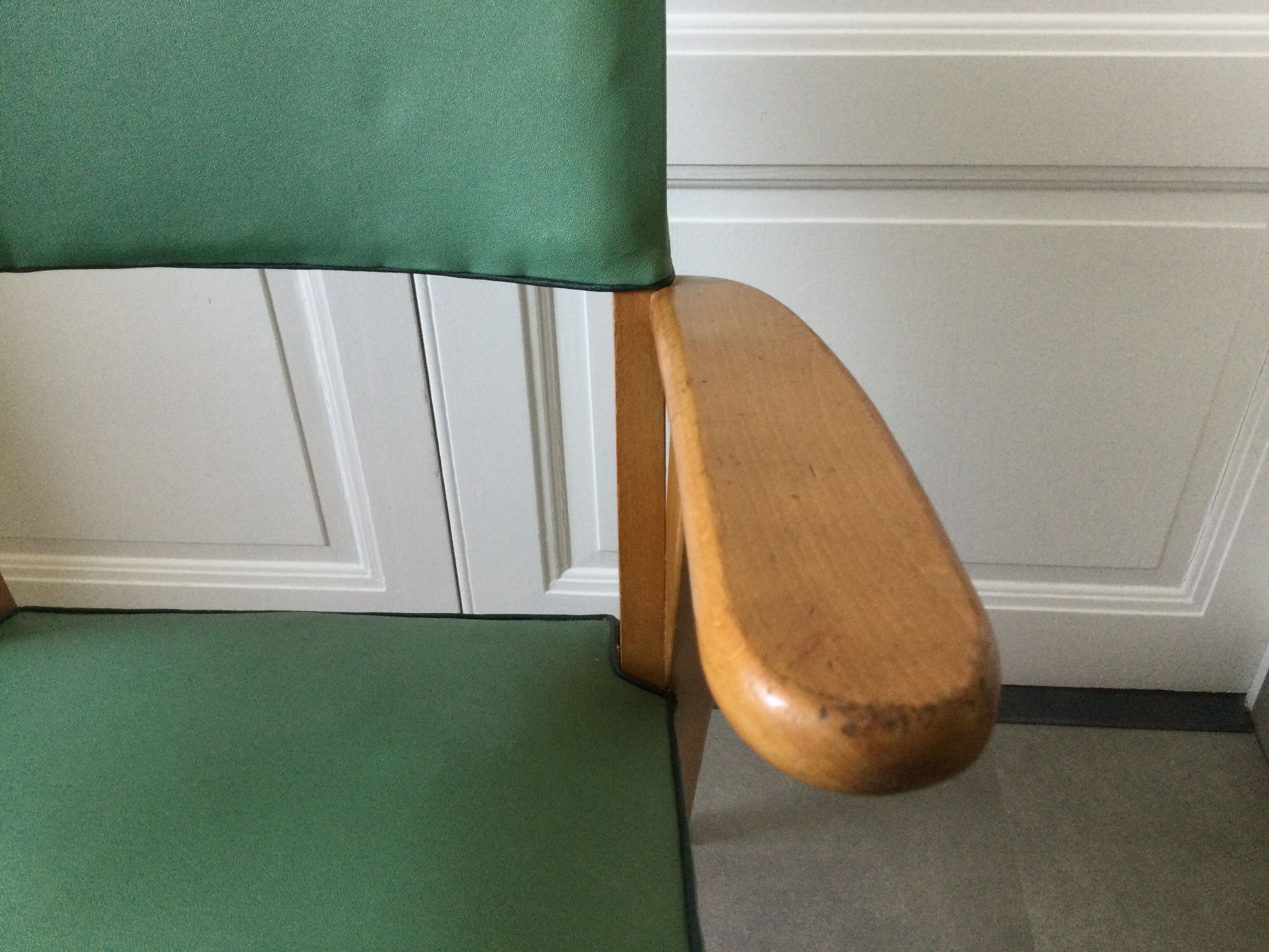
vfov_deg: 45.4
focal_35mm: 31
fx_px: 1136
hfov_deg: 58.4
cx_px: 634
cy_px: 476
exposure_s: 1/33
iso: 160
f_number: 2.4
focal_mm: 3.3
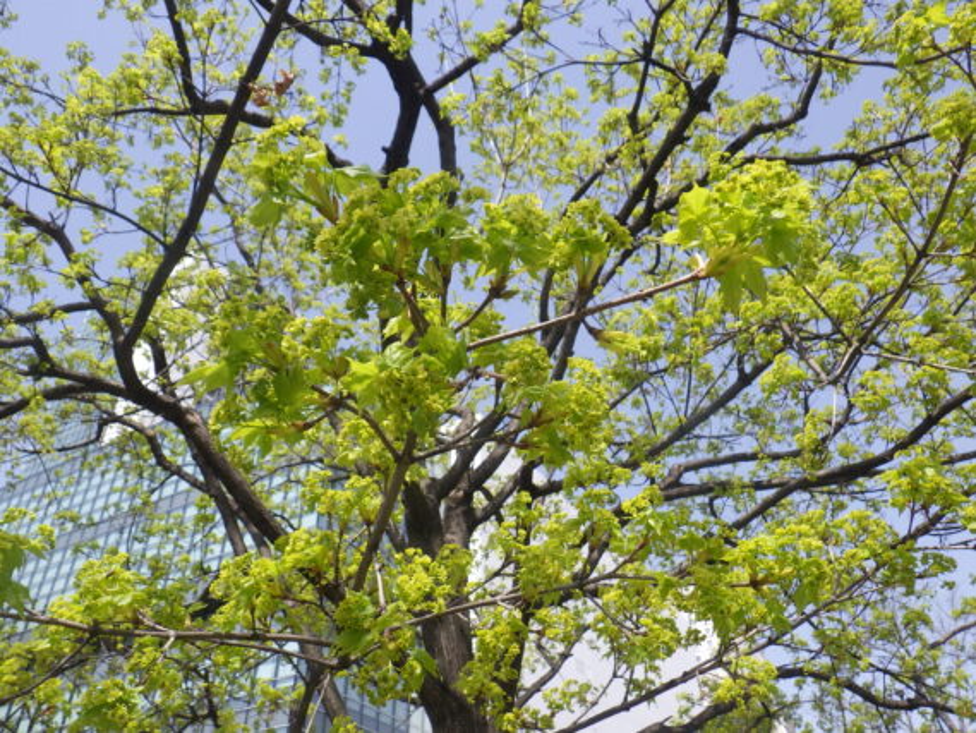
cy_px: 366
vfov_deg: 49.8
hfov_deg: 63.4
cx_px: 488
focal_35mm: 28
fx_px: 790
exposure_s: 1/640
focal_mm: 5
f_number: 4.2
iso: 125
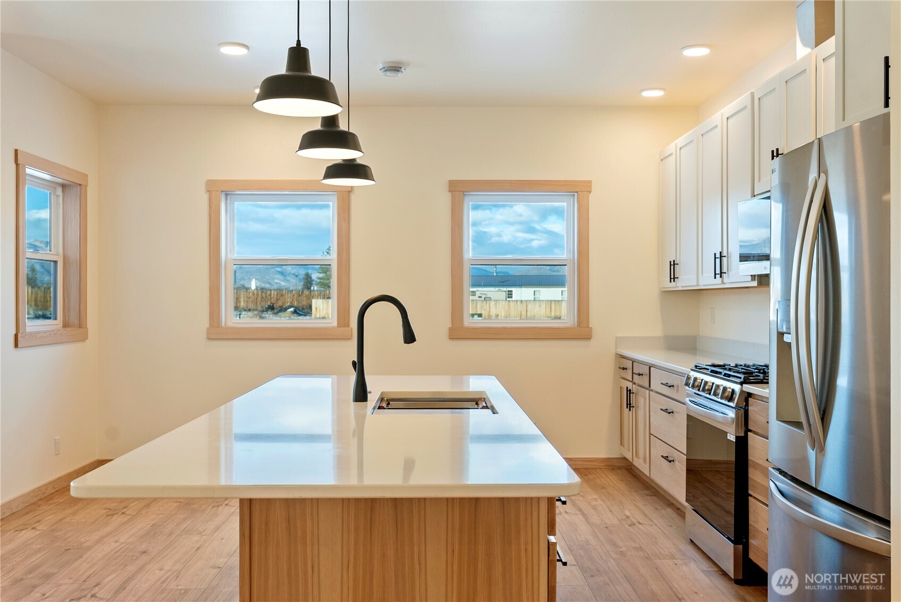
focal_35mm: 34
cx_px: 450
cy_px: 301
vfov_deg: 38.9
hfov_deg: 55.8
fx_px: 851
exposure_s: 1/50
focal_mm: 34
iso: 400
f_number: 5.6
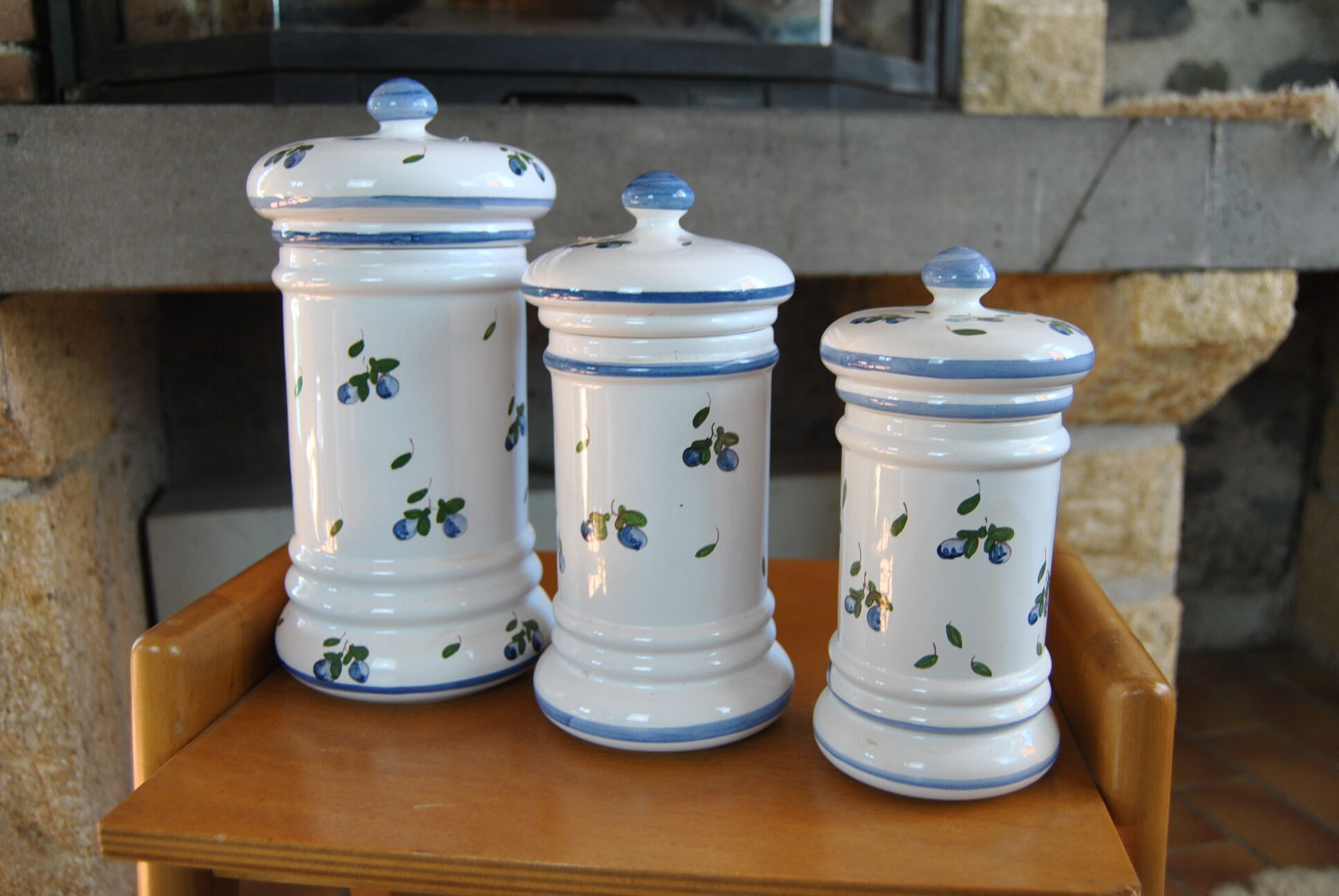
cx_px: 670
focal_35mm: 33
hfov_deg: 57.2
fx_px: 1229
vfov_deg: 40.1
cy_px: 448
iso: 200
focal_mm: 22
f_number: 3.5
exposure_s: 1/40
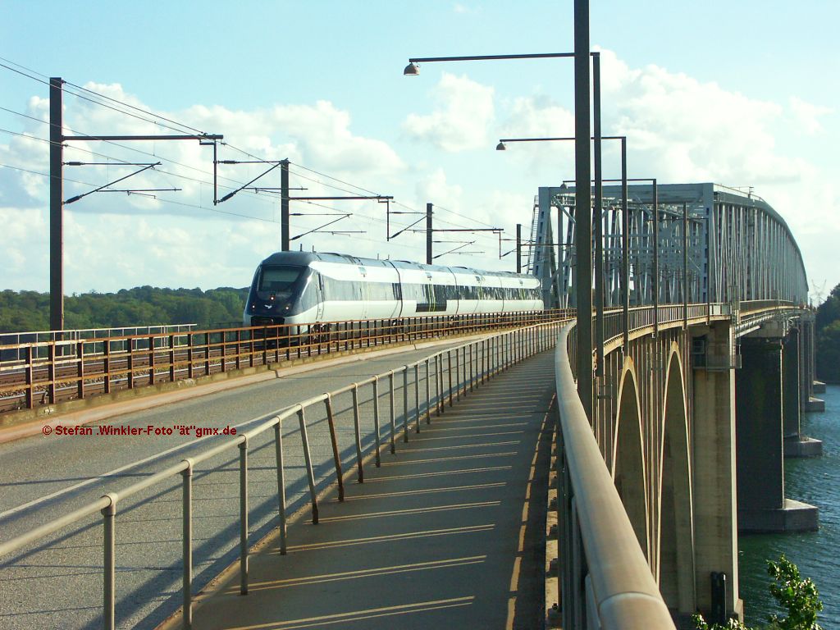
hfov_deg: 24.1
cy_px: 315
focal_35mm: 81
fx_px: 1966
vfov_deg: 18.2
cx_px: 420
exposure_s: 1/1600
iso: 200
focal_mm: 20.64
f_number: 5
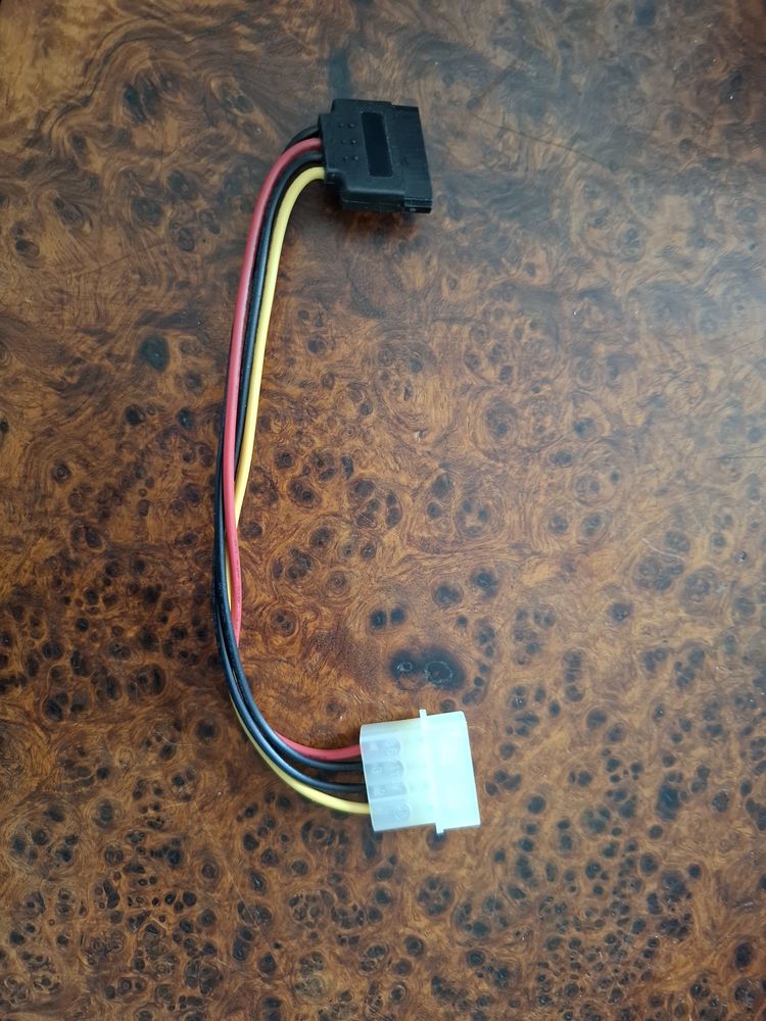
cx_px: 383
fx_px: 679
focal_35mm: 23
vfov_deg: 73.9
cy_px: 510
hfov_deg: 58.9
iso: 400
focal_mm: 5.54
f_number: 1.8
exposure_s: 1/25
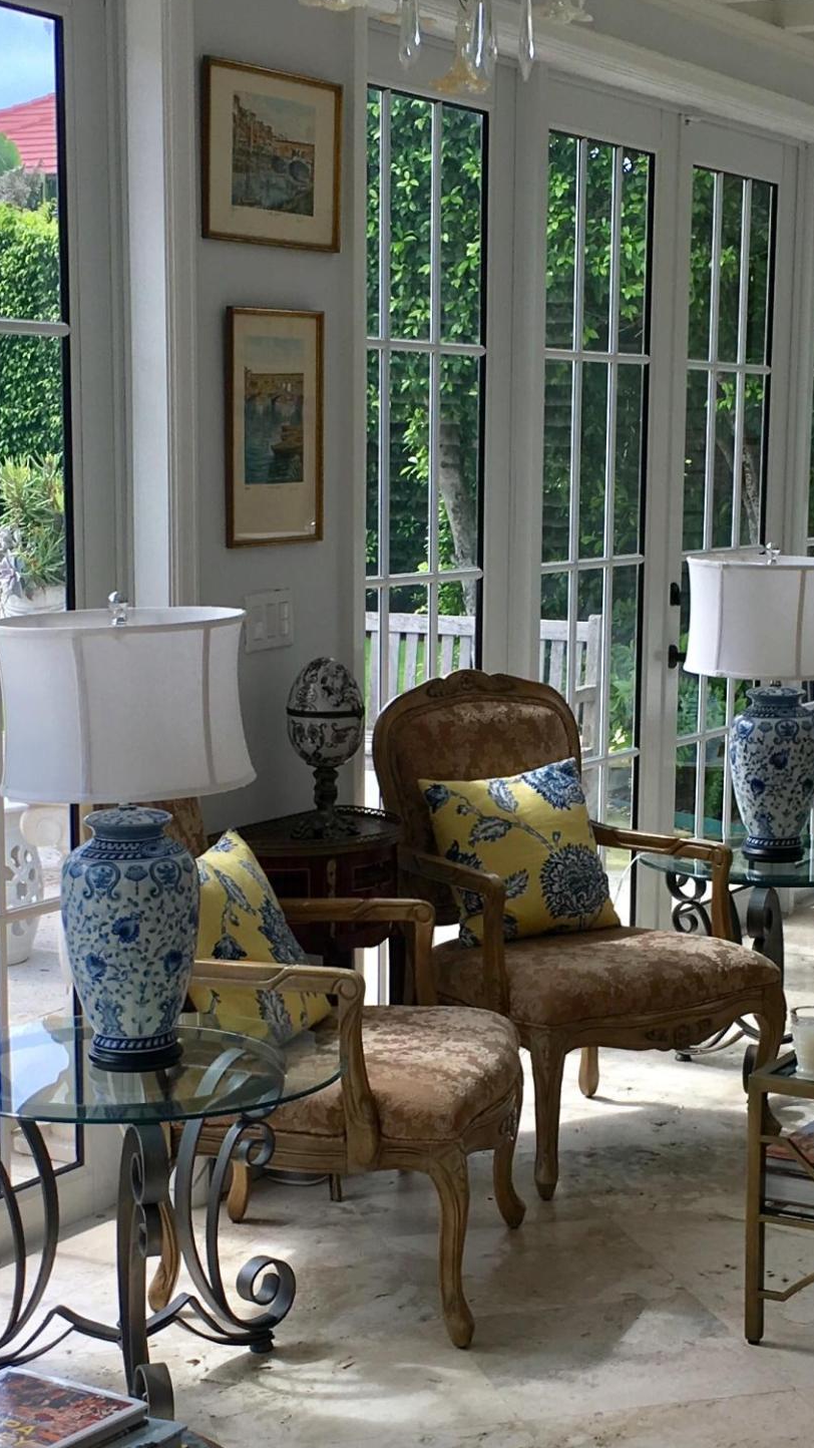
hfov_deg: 19.1
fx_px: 2418
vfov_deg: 33.2
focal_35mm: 63
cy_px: 862
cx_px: 508
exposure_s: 1/230
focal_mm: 4.15
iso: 25
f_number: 2.2
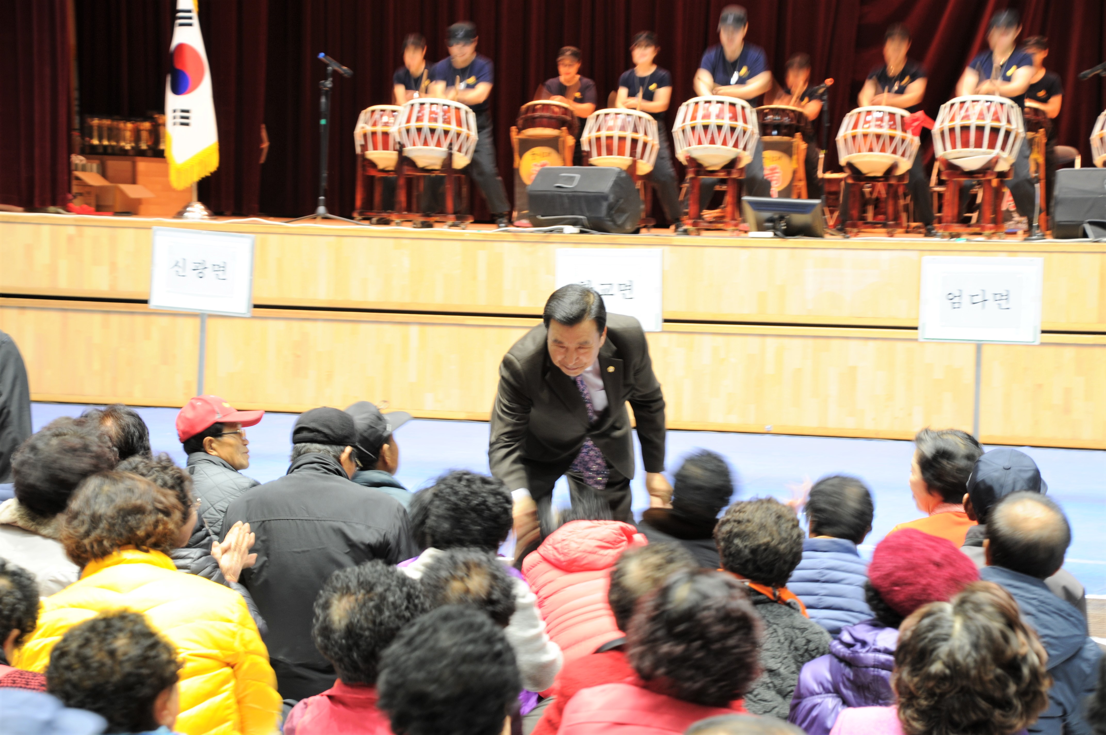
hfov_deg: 23.4
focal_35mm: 87
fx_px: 2670
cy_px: 368
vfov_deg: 15.7
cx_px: 553
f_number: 4.8
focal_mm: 58
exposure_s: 1/8
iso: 200
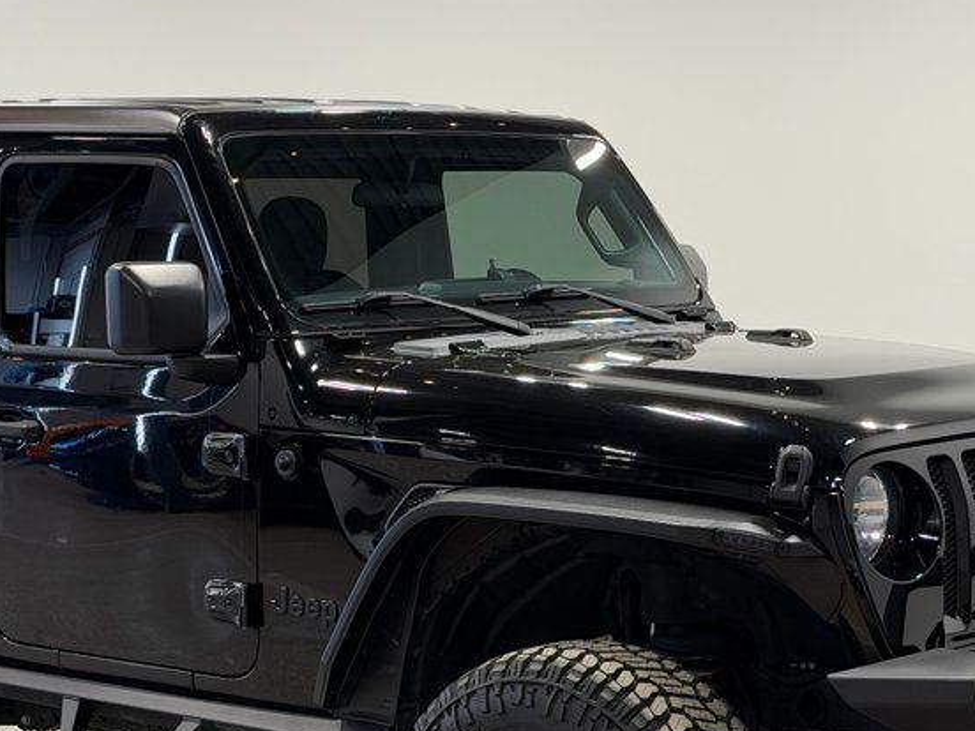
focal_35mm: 89
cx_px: 472
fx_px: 2507
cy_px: 526
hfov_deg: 22.0
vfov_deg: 16.5
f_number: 1.78
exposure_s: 1/120
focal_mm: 6.76
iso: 50
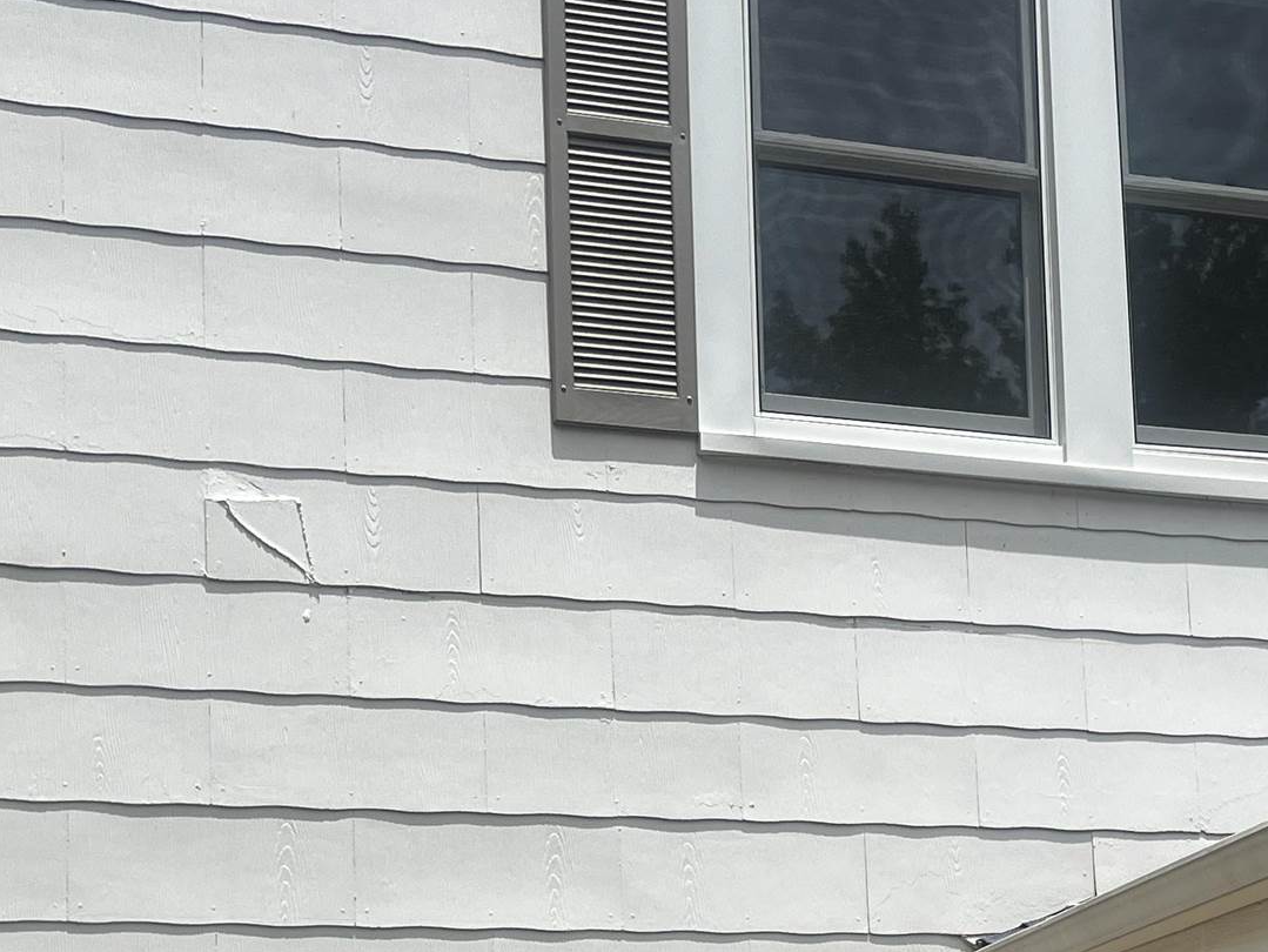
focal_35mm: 74
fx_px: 2712
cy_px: 1030
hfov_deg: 25.7
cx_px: 1071
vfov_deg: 19.2
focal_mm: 5.7
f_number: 1.5
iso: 50
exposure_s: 1/5319
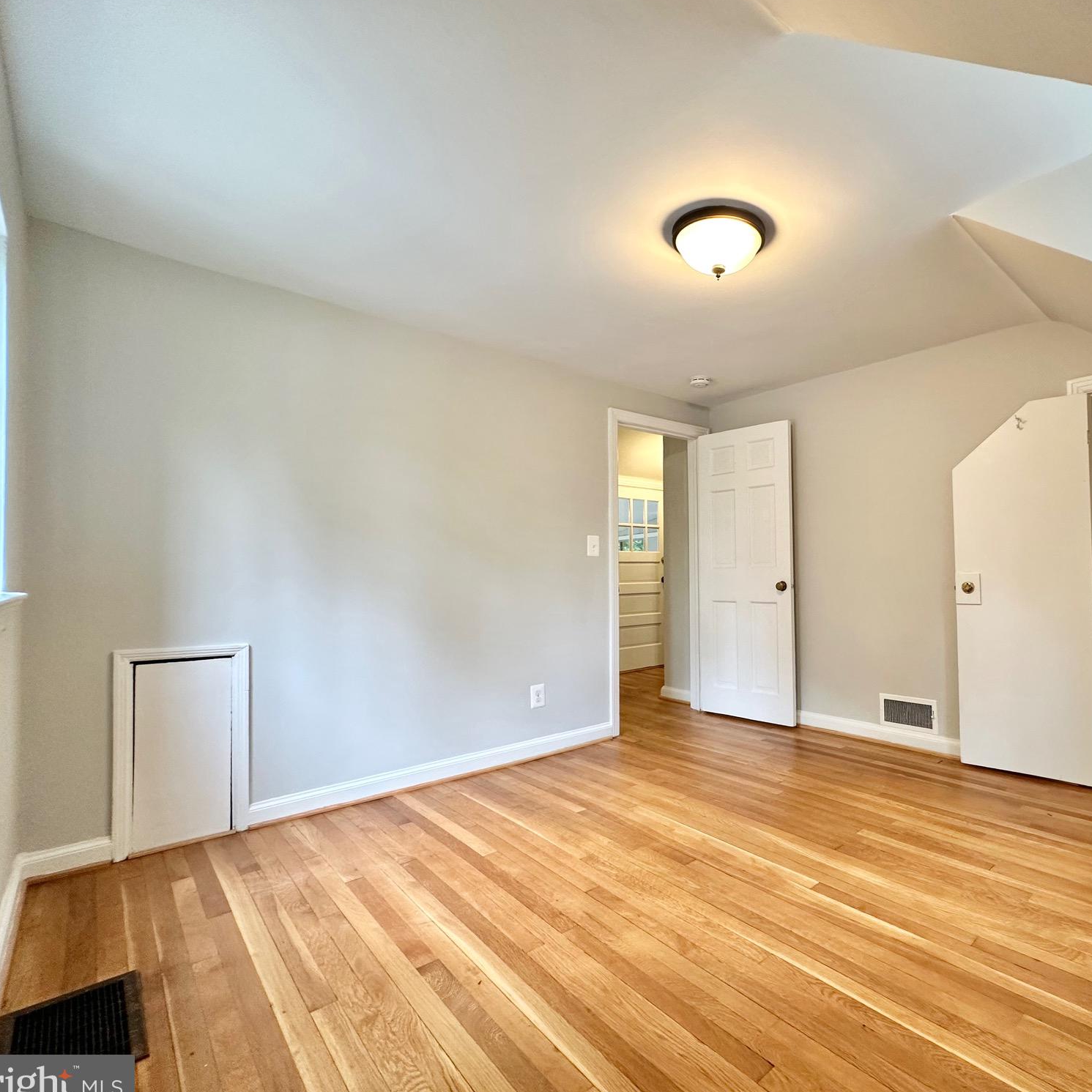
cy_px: 552
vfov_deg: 84.0
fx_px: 607
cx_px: 702
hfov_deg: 81.9
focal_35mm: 17
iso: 160
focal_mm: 2.22
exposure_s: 1/60
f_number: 2.2
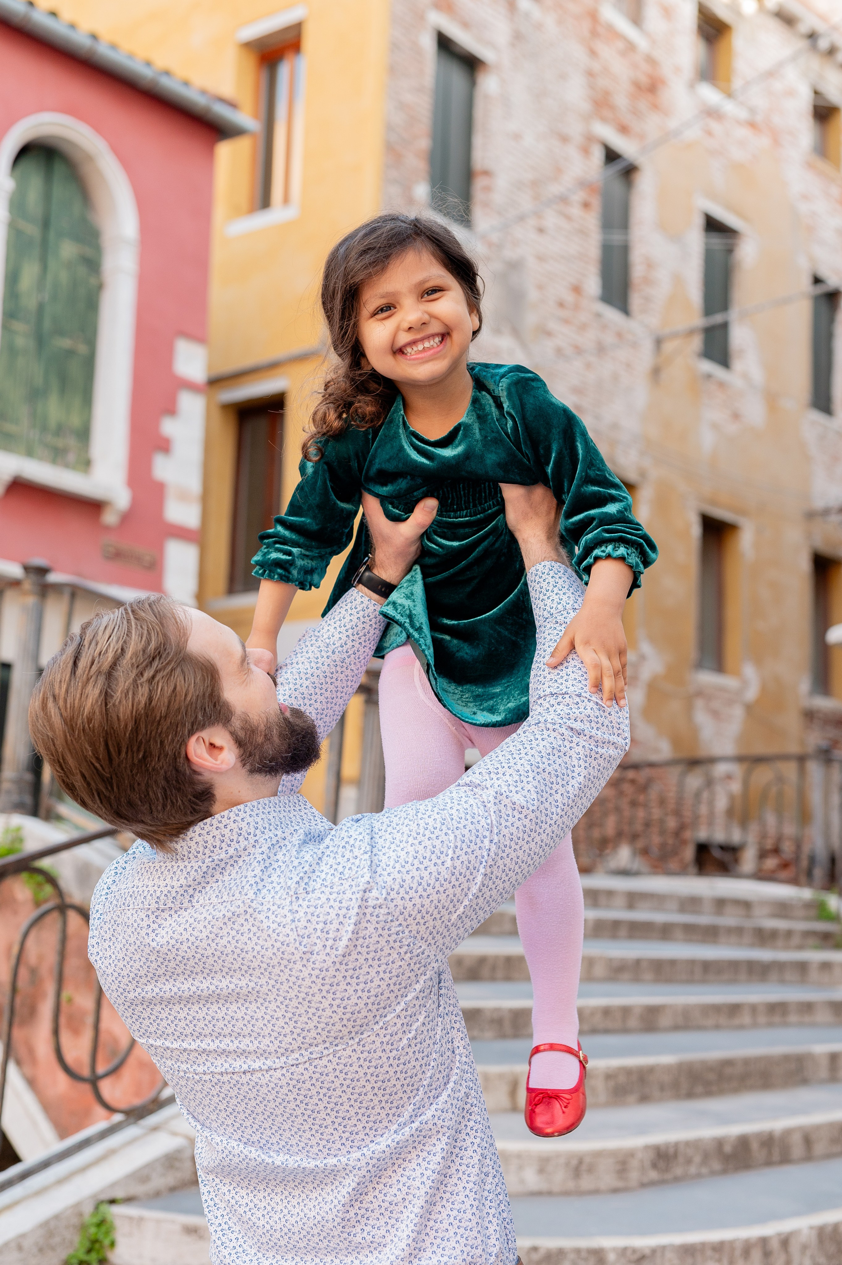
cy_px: 632
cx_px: 421
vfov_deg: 39.6
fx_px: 1757
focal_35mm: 50
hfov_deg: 27.0
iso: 500
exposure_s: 1/250
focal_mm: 50
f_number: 4
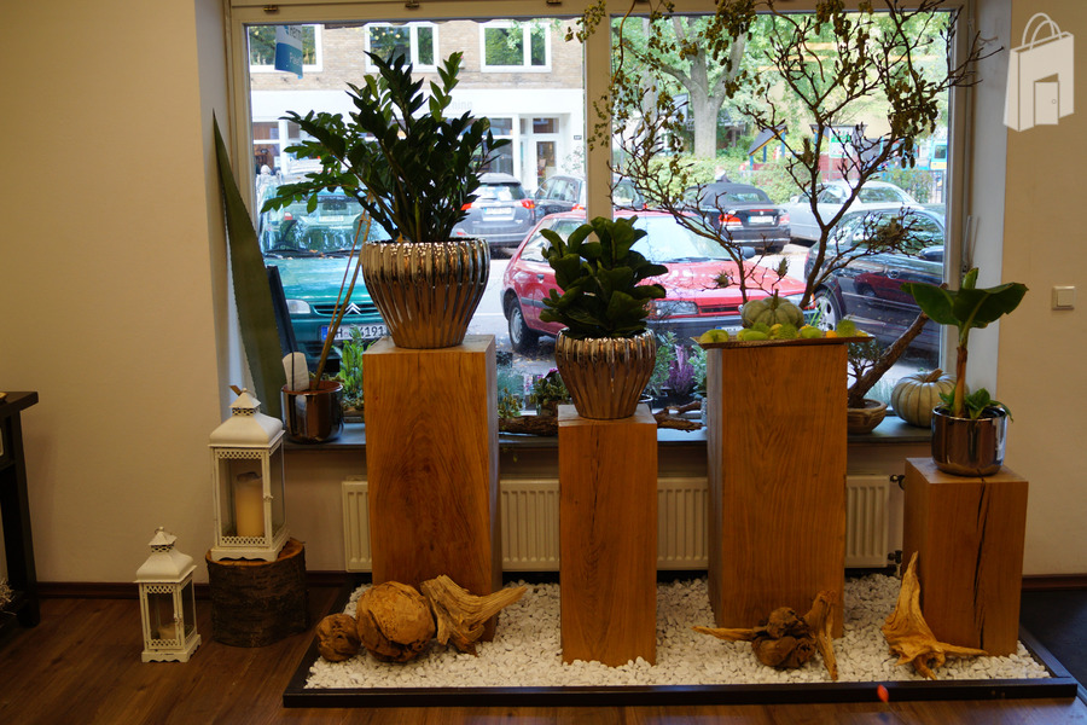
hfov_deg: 53.1
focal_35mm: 36
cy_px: 362
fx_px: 1087
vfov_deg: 36.9
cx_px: 544
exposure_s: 1/30
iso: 200
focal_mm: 24
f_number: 4
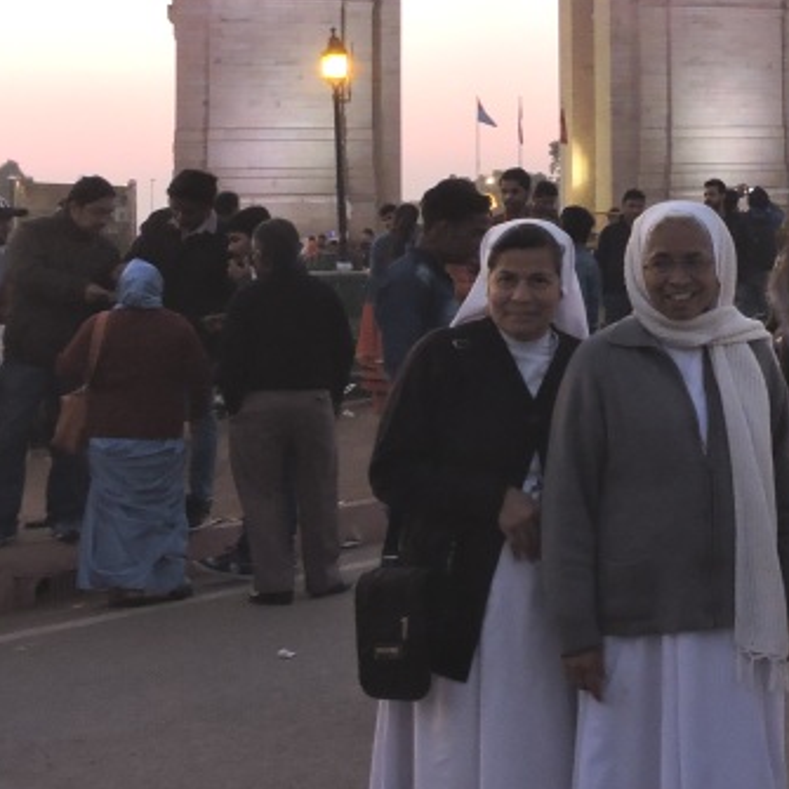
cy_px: 80
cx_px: 1163
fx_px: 2089
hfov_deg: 19.0
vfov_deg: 20.9
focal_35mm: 81
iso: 400
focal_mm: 5.4
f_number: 3.5
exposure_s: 1/20
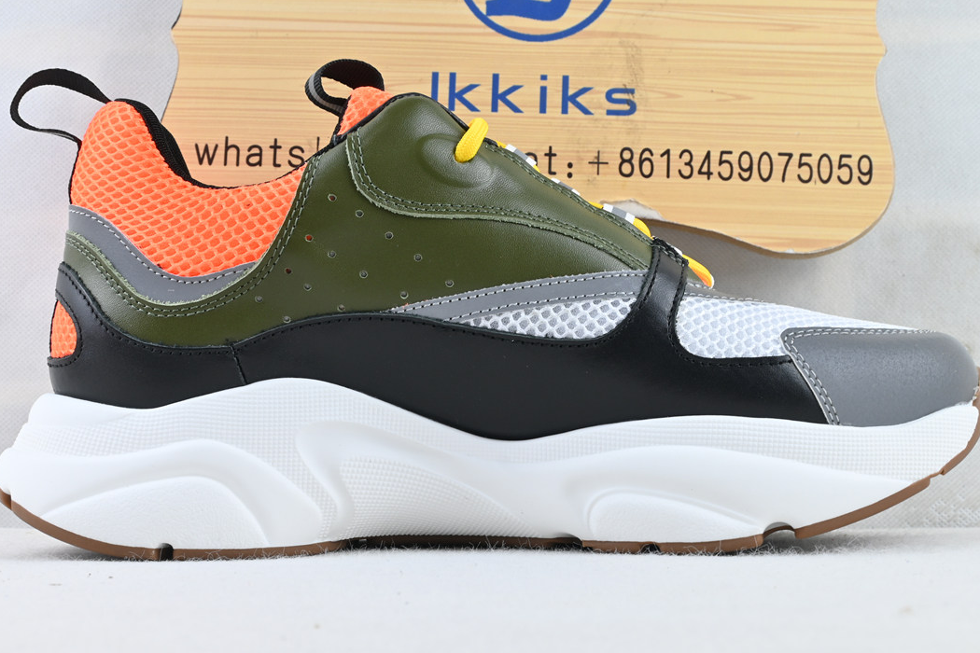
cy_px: 347
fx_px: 1540
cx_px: 481
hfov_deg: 35.3
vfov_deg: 24.0
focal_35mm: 57
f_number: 10
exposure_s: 1/10
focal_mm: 33
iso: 100
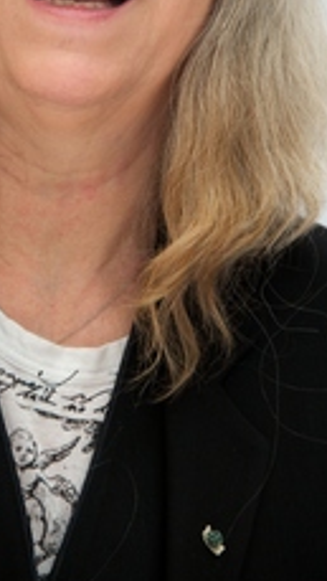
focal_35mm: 384
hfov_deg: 3.2
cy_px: 107
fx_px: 5913
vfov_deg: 5.6
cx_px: 134
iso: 500
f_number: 5.6
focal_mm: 210
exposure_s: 1/60
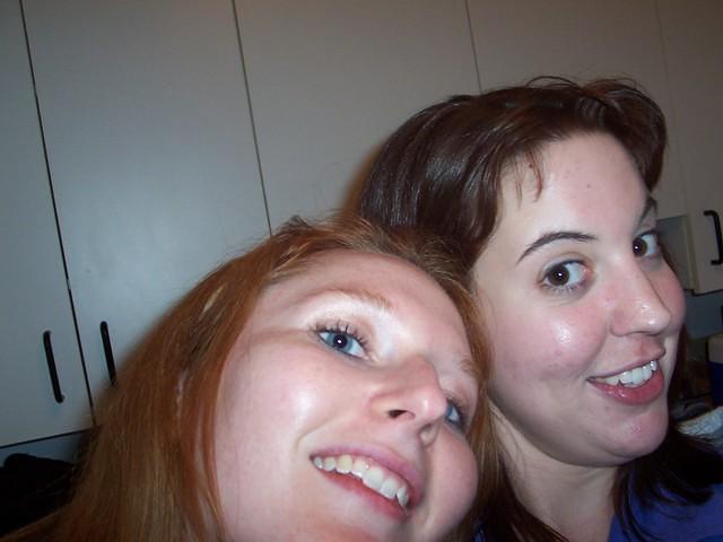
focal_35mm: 37
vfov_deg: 38.7
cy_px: 271
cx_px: 362
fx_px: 773
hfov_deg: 50.1
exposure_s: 1/60
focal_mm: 5.6
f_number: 2.8
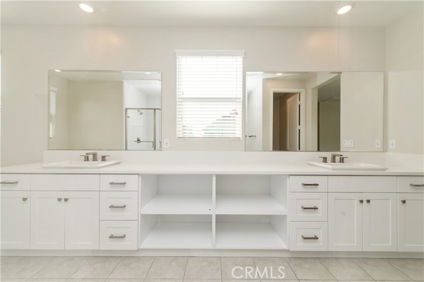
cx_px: 212
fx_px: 165
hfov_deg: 104.3
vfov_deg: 81.1
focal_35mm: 14
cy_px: 141
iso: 100
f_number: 6.3
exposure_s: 1/160
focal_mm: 14
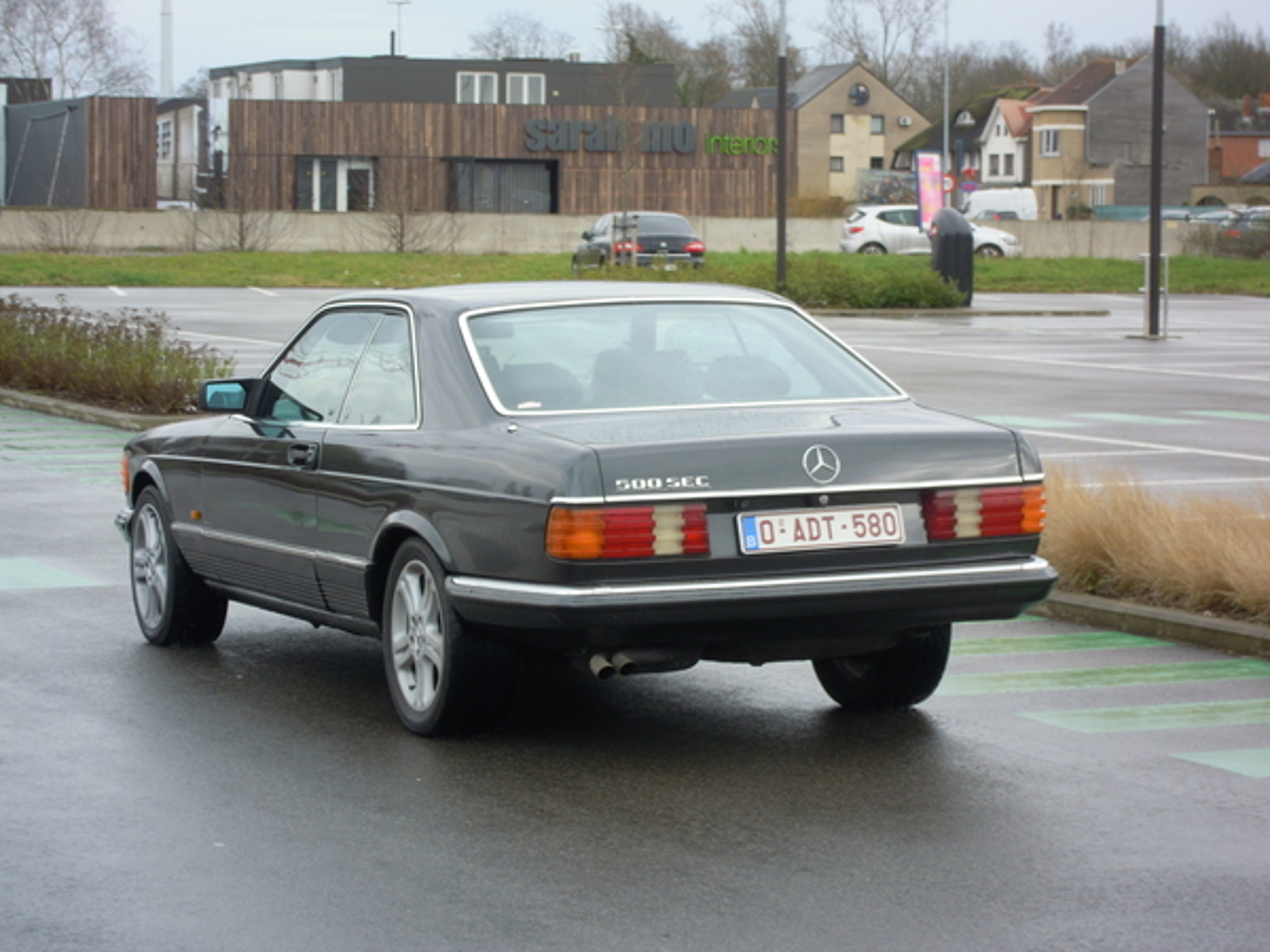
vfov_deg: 13.1
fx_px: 4146
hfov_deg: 17.4
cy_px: 476
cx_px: 635
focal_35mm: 113
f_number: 5.9
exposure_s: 1/125
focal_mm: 20.3
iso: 100
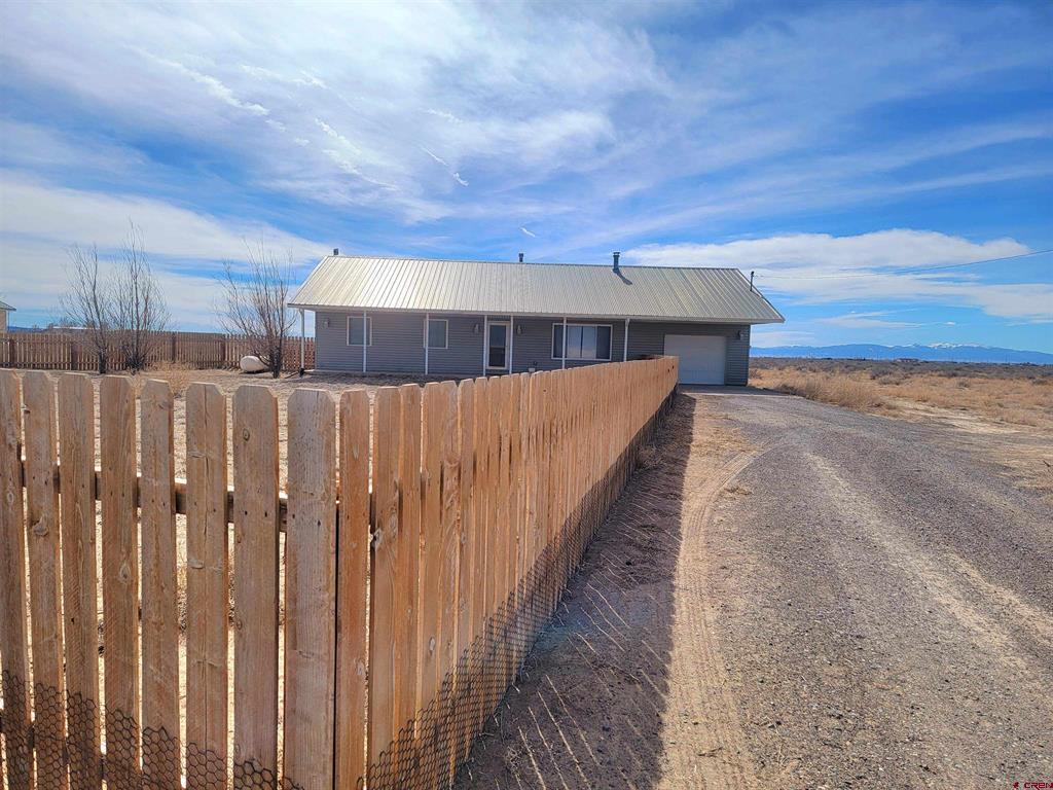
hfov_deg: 71.6
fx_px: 730
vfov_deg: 56.8
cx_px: 526
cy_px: 395
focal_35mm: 24
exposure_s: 1/2500
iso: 16
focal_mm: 6.7
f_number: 1.8
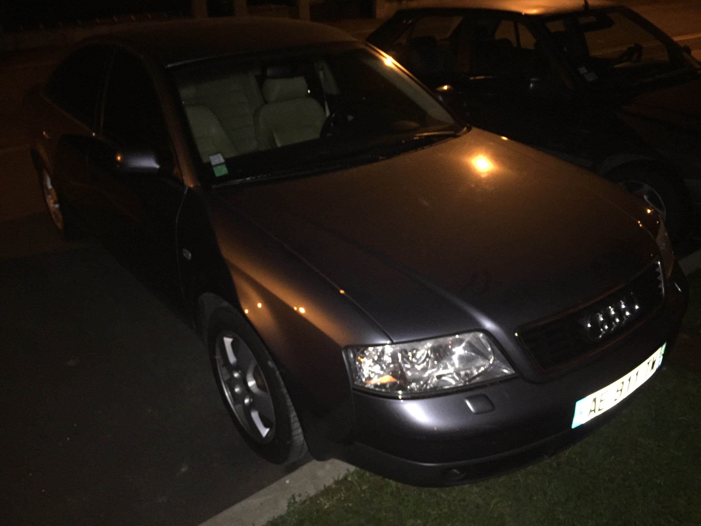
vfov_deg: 48.2
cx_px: 350
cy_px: 263
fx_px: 587
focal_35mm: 29
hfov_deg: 61.7
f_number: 2.2
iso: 400
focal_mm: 4.15
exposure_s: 1/17
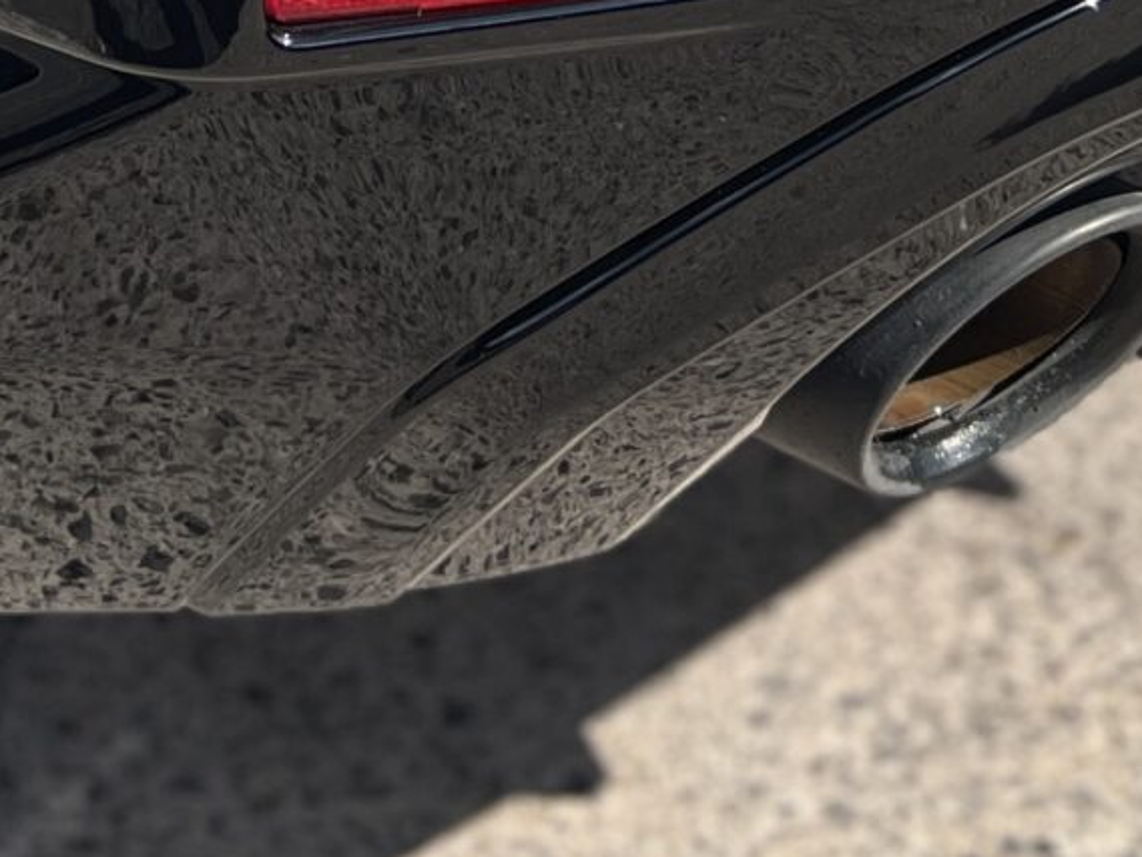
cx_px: 478
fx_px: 3861
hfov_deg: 16.8
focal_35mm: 117
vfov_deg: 11.3
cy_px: -935
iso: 50
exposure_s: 1/2404
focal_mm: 5.7
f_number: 1.5
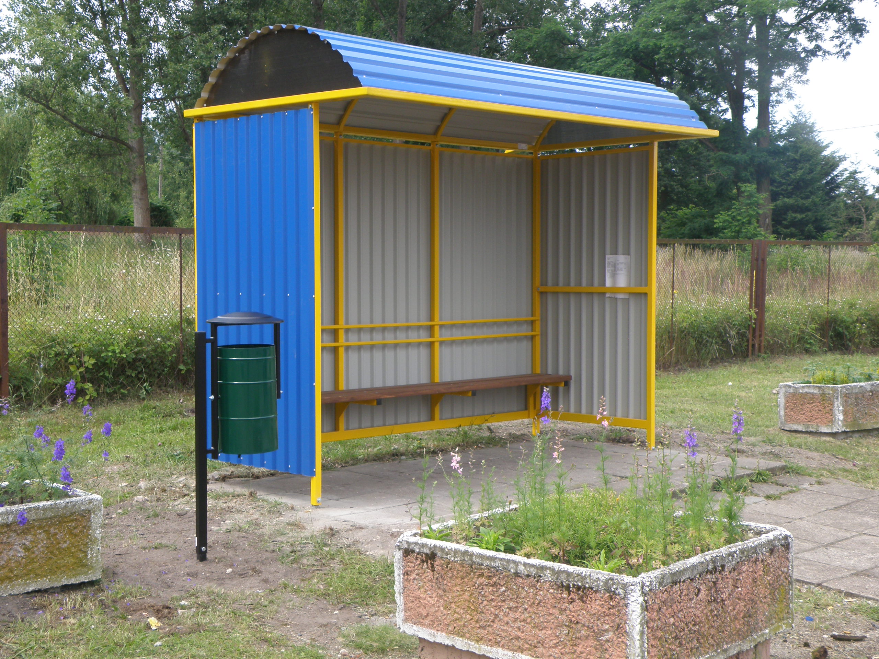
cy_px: 330
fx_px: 1320
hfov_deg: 36.8
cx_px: 440
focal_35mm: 52
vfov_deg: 28.0
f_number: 5
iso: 64
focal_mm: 9.31
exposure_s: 1/100
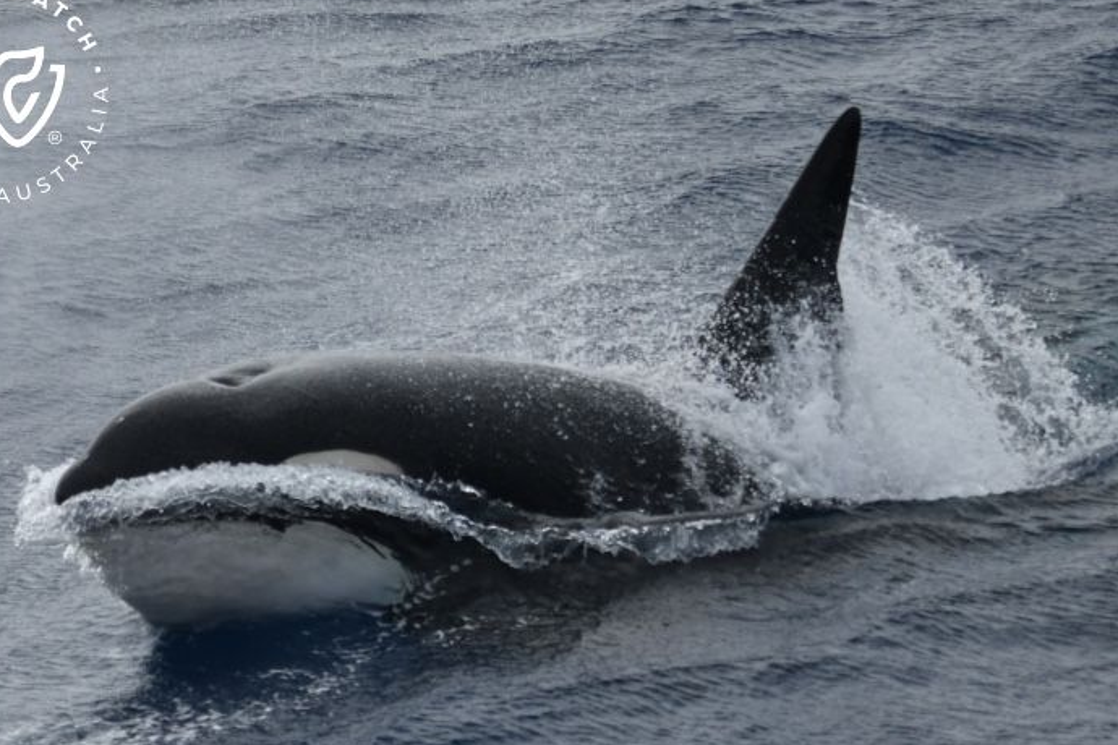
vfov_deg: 8.2
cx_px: 527
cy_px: 406
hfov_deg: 12.2
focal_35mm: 168
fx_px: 5217
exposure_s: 1/8000
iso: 560
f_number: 5
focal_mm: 145
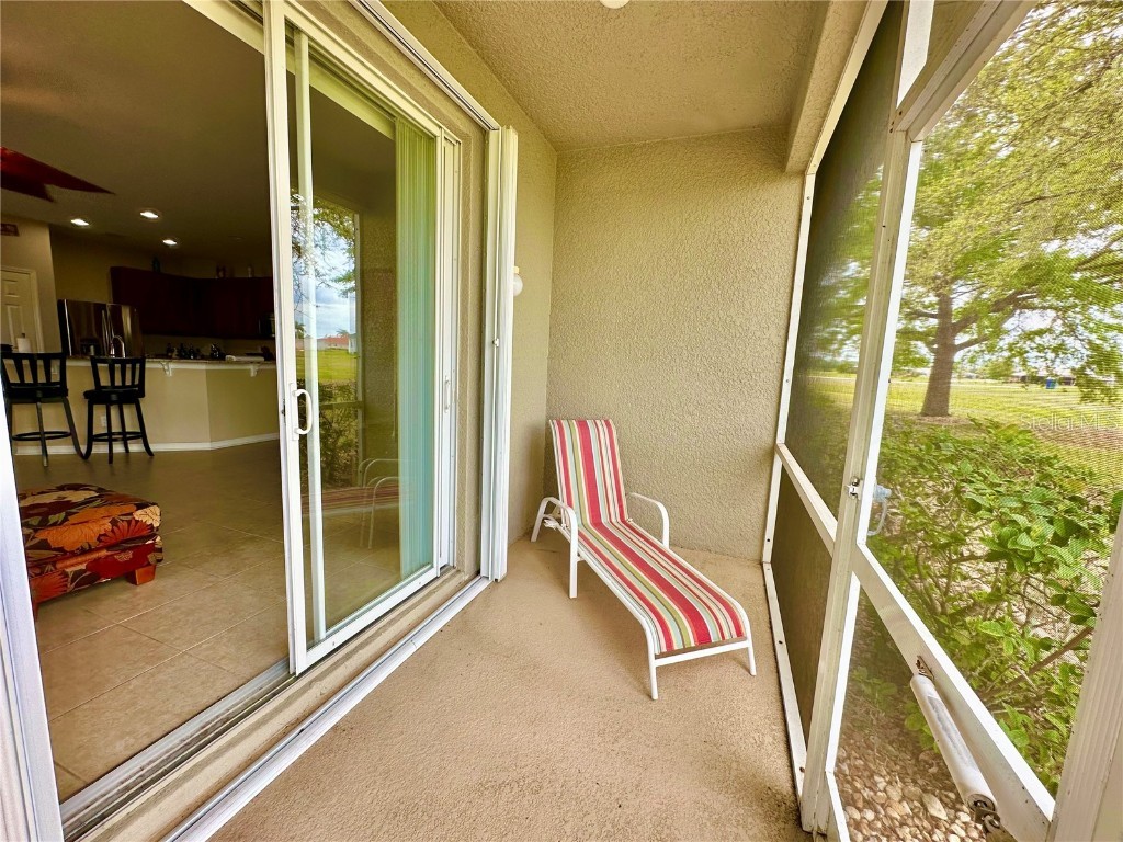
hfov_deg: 102.1
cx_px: 562
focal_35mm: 14
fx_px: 454
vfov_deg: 85.7
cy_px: 421
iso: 40
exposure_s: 1/152
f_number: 2.2
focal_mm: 2.22
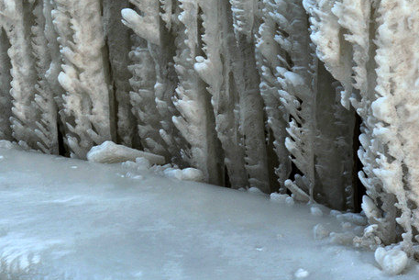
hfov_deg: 5.8
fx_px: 4156
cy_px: -51
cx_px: 102
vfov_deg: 3.8
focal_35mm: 357
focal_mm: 120
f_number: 9
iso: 160
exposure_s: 1/160
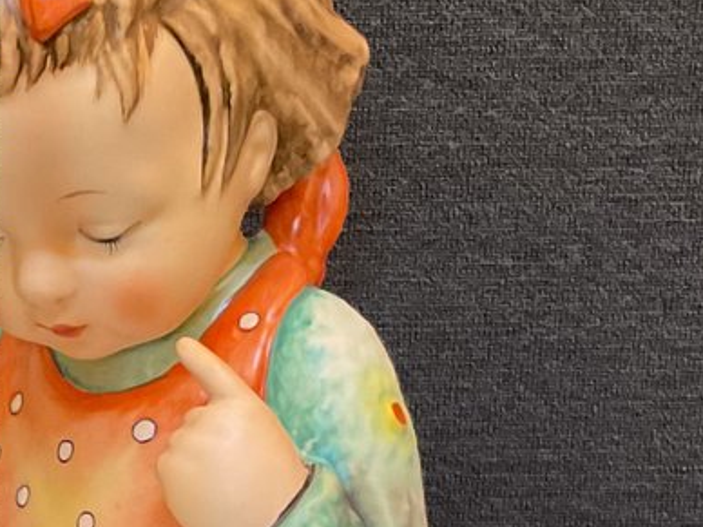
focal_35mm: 113
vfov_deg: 12.9
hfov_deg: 17.1
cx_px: 53
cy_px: 573
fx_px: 2295
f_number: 1.8
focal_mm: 3
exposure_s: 1/40
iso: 250
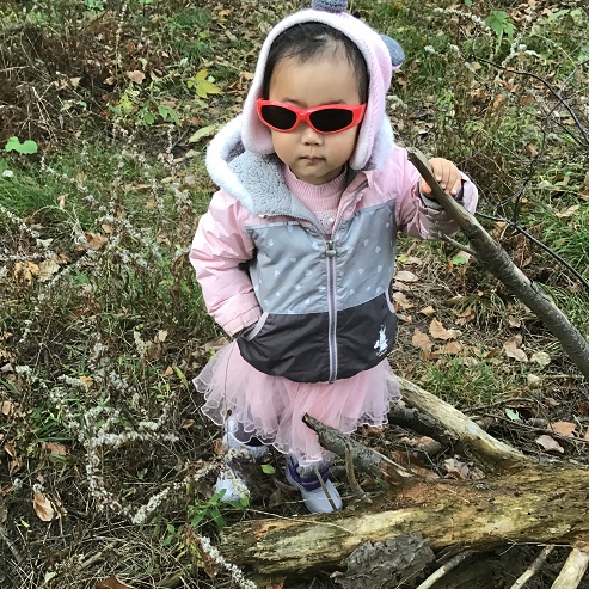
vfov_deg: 44.7
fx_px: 712
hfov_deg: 44.9
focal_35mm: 37
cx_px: 294
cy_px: 346
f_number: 2.4
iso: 32
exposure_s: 1/30
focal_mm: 3.3
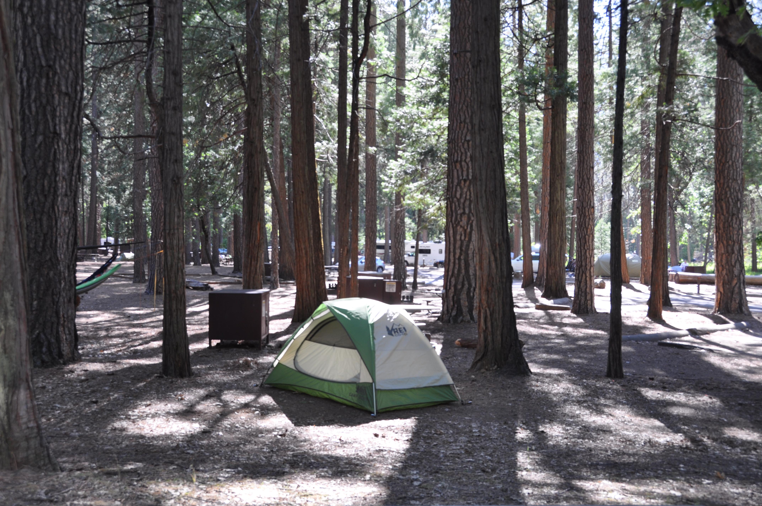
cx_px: 381
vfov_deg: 34.1
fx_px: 824
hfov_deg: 49.6
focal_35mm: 39
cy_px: 253
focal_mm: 26
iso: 200
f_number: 6.3
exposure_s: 1/50
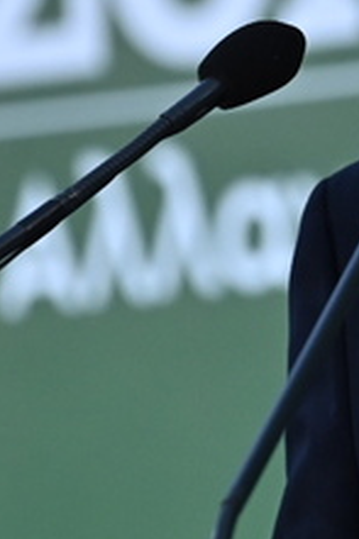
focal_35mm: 1588
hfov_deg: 0.9
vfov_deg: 1.3
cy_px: 7
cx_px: 530
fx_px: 23789
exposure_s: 1/200
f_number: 5.6
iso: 2500
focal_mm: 390
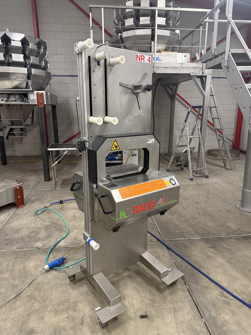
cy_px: 168
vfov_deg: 71.6
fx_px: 232
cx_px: 126
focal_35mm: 24
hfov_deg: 56.8
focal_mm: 6.76
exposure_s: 1/50
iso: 400
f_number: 1.78
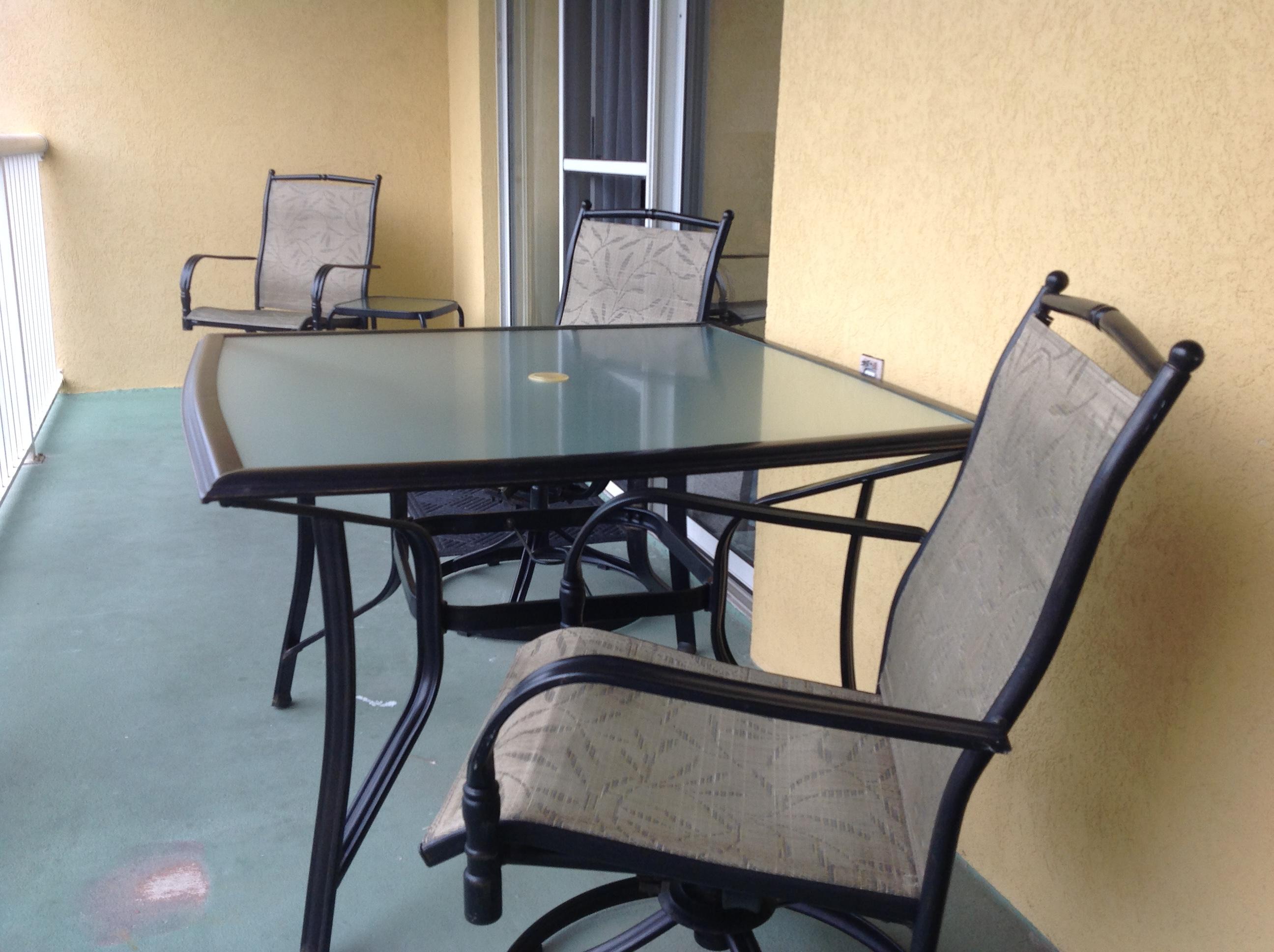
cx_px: 637
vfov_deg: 40.6
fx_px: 1286
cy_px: 476
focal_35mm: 35
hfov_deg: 52.7
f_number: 2.4
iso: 50
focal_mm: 4.28
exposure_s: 1/120
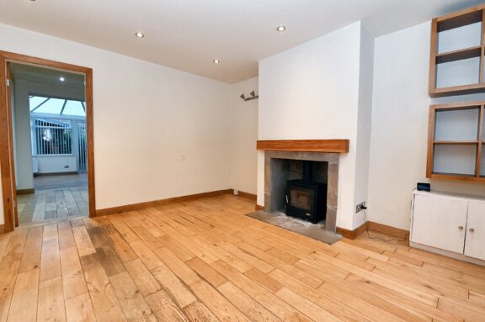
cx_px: 242
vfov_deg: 77.2
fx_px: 202
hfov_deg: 100.4
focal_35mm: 15
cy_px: 161
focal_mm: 15
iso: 2000
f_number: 10
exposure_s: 1/60
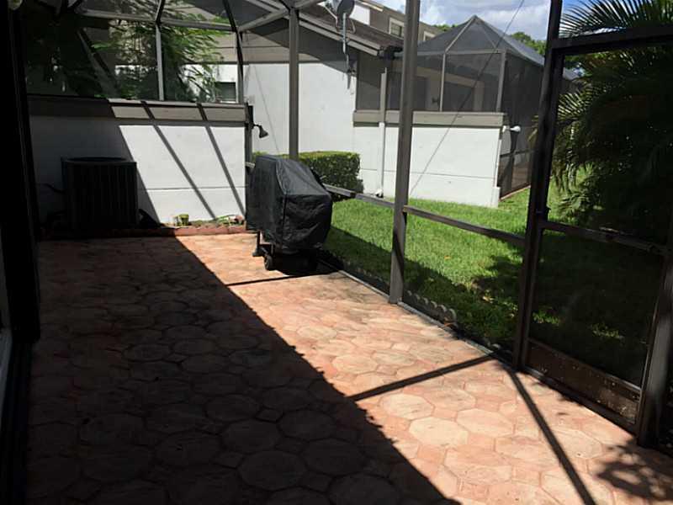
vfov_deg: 48.2
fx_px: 564
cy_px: 252
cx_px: 336
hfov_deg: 61.7
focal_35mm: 29
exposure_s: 1/1364
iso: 32
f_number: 2.2
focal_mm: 4.15
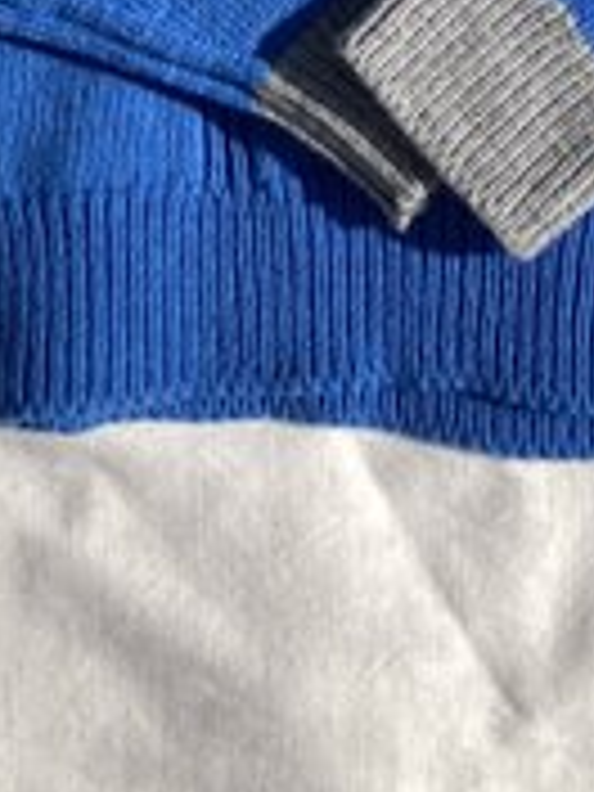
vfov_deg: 13.0
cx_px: 414
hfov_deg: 10.9
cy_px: -691
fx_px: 3112
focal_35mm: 136
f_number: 1.8
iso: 25
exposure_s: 1/3436
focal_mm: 3.99
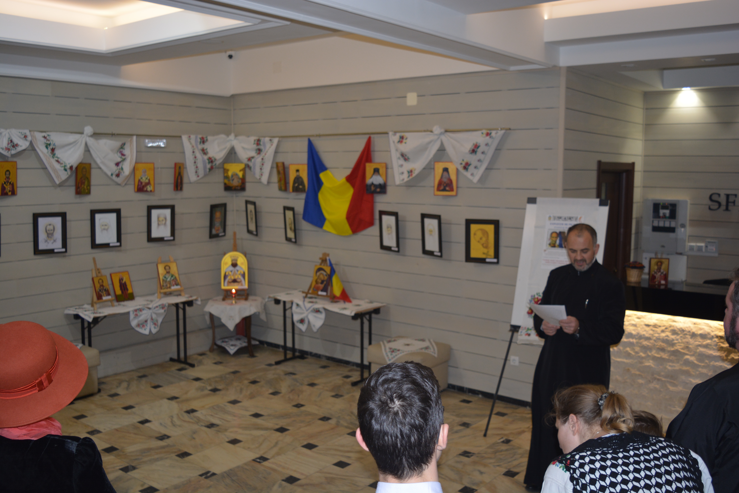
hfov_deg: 55.1
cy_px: 246
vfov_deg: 38.4
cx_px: 370
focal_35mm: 34
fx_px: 708
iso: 400
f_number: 3.8
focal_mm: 23
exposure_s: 1/25
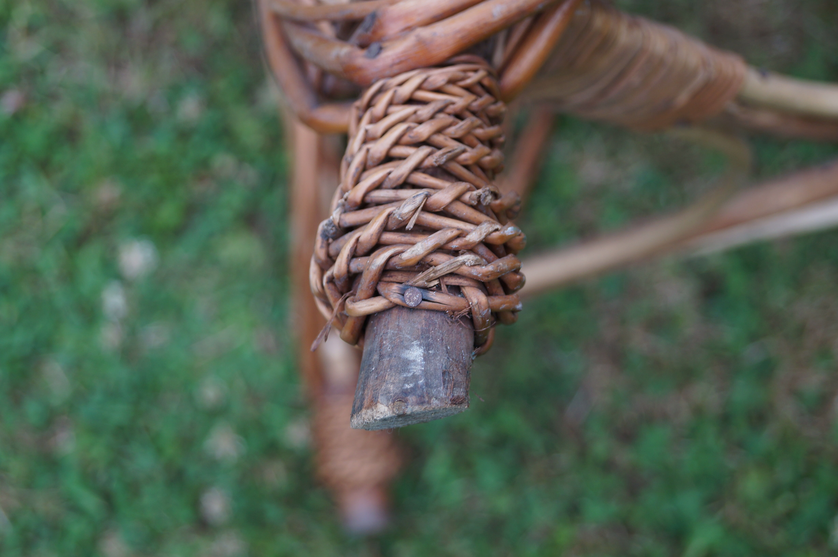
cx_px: 419
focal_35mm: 75
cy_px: 278
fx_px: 1744
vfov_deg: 18.1
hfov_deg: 27.0
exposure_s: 1/80
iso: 200
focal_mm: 50
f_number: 5.6
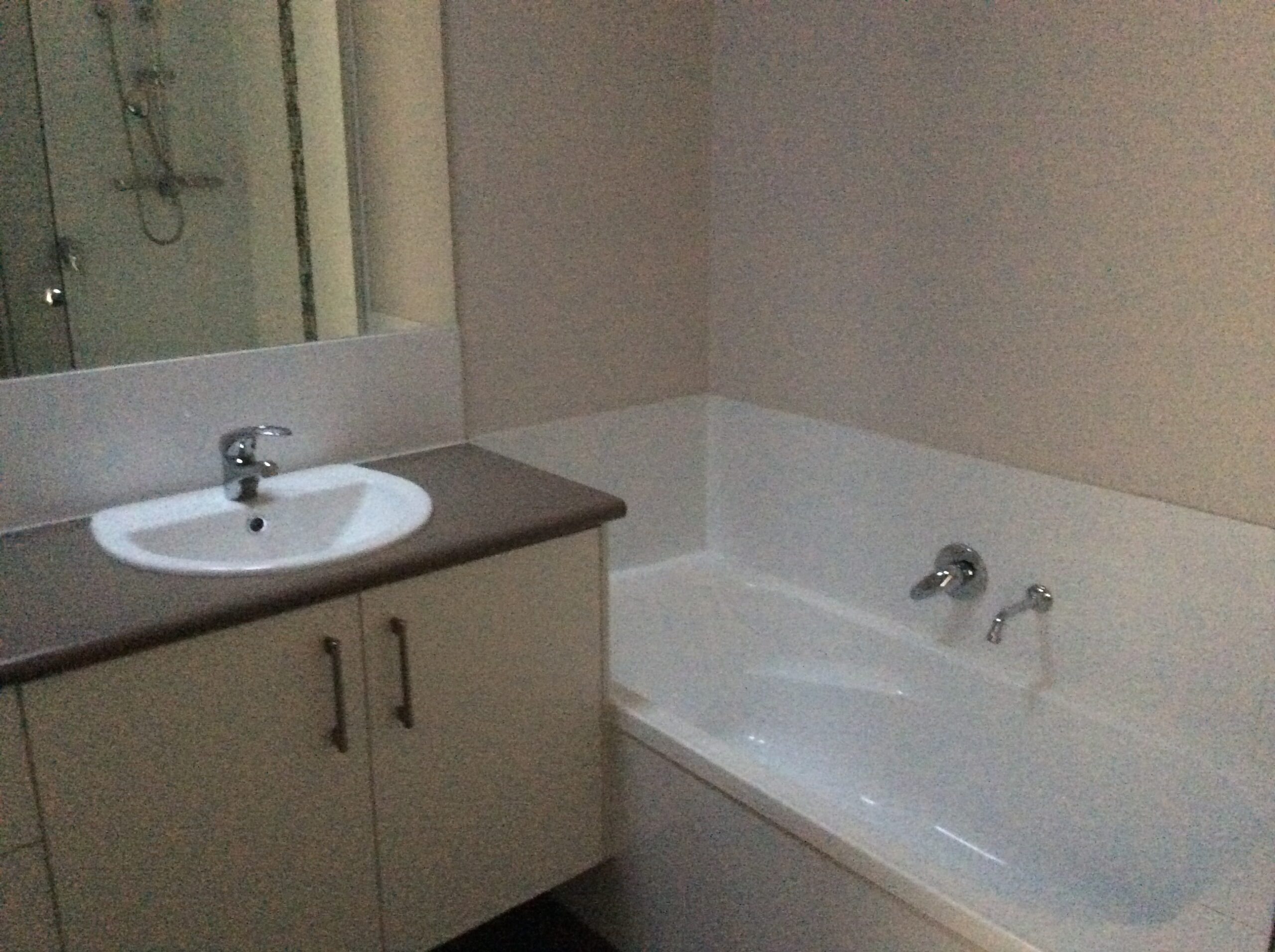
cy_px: 476
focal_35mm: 33
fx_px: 1214
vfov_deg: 42.8
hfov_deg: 55.4
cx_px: 638
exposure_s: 1/15
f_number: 2.4
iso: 640
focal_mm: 3.3
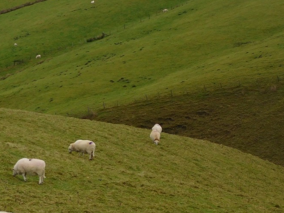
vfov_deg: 5.9
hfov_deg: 7.9
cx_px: -3
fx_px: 2052
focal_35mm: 250
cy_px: 118
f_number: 4.8
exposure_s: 1/320
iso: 125
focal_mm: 20.3
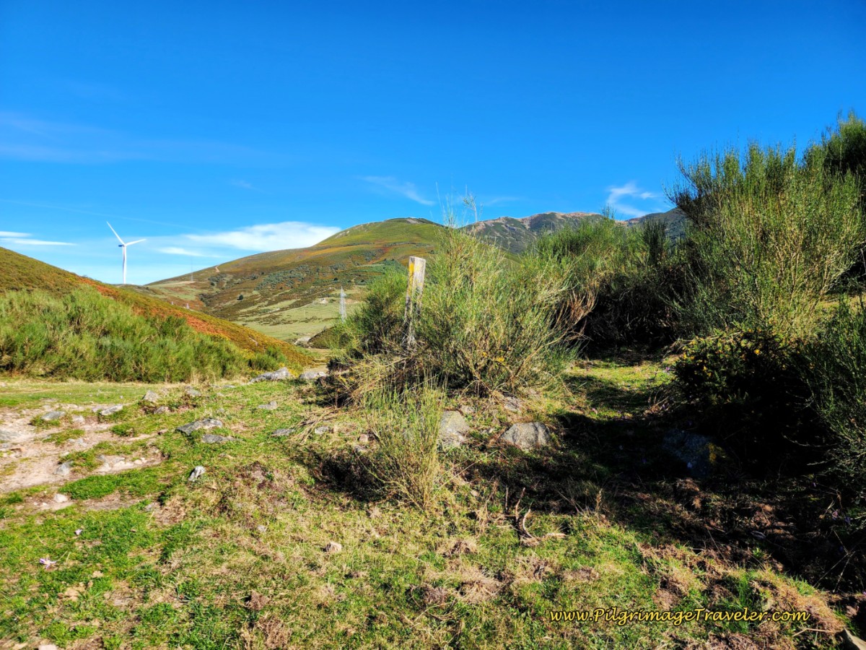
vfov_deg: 58.9
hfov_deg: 73.9
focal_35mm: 23
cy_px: 325
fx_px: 575
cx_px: 433
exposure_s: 1/640
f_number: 1.8
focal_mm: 6.4
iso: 12
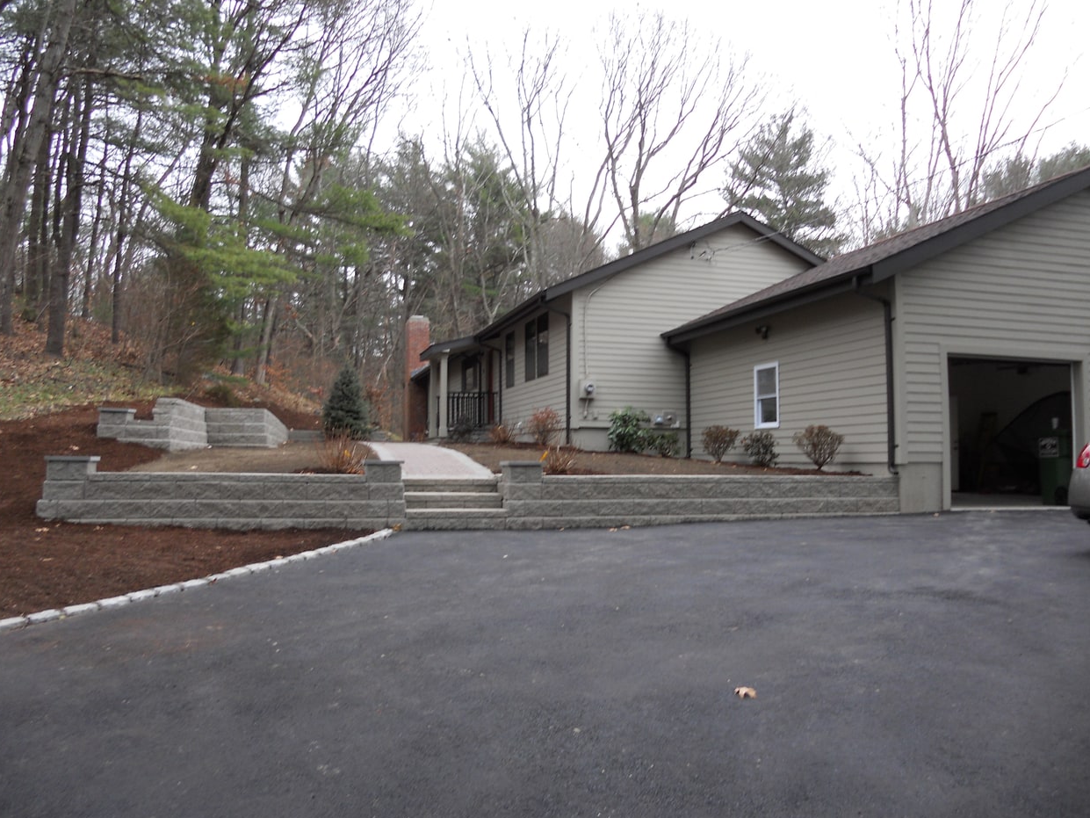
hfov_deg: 61.6
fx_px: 913
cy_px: 390
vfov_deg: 48.2
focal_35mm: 29
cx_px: 531
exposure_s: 1/40
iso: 80
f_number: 3.2
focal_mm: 4.9
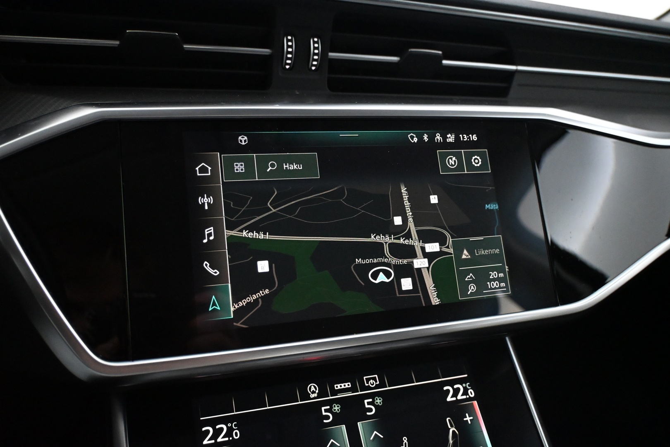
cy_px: 224
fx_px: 558
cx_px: 335
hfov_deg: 61.9
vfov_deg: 43.6
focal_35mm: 30
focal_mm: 20
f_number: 3.8
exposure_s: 1/60
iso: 5000
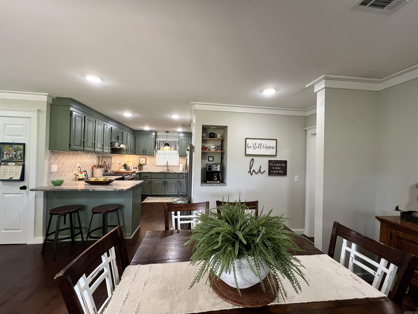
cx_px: 209
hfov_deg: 106.2
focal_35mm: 13
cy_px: 157
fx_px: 157
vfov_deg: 89.9
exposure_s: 1/60
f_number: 1.8
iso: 125
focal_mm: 1.57
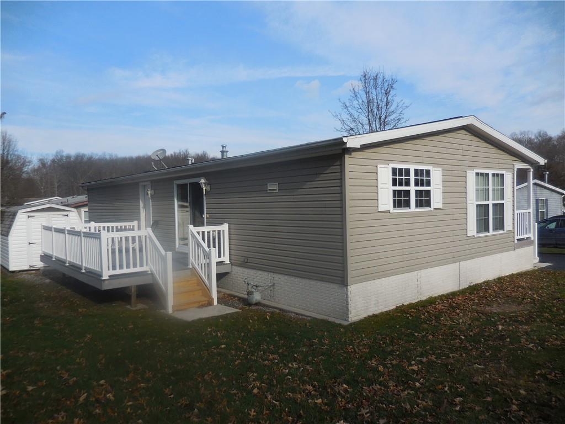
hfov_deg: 69.4
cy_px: 212
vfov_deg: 54.9
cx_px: 282
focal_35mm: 25
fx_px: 408
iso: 125
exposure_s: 1/1250
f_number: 3.3
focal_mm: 4.5
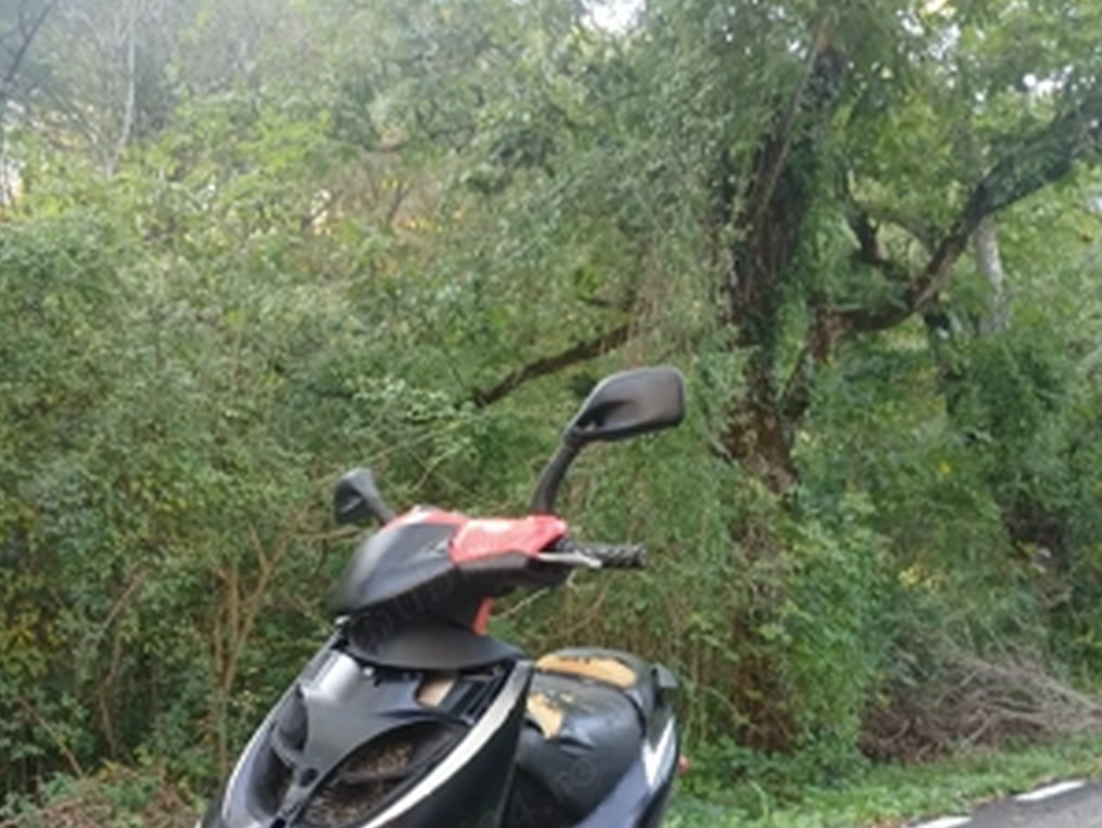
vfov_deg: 39.8
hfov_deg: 52.6
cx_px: 553
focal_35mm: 35
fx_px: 1115
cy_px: 598
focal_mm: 3.98
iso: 125
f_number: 1.8
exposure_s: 1/50.3
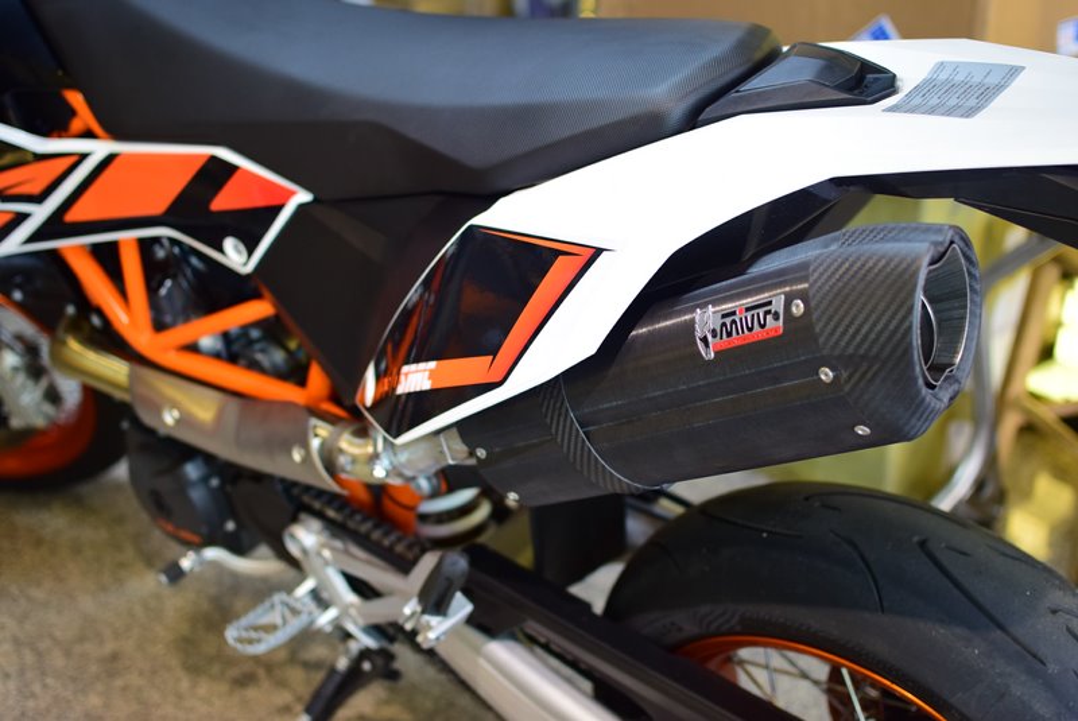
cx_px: 539
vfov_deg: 25.8
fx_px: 1573
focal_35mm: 52
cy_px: 360
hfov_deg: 37.8
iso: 640
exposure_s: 1/30
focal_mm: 35
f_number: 2.5
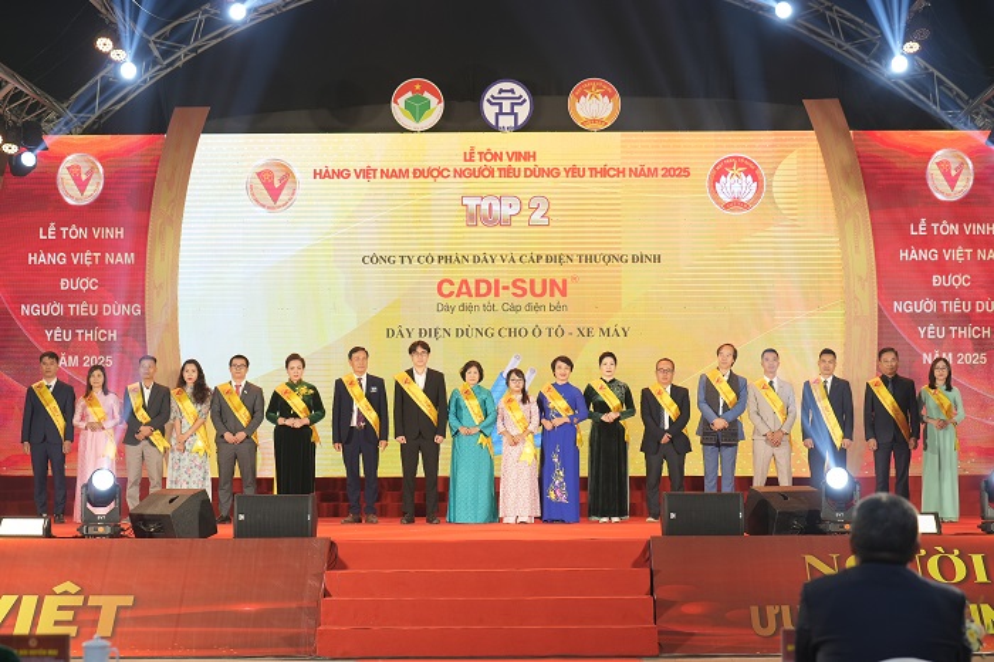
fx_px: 1932
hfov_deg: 28.9
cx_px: 497
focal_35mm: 70
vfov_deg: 19.4
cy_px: 331
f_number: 4
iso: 1000
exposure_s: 1/160
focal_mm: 70
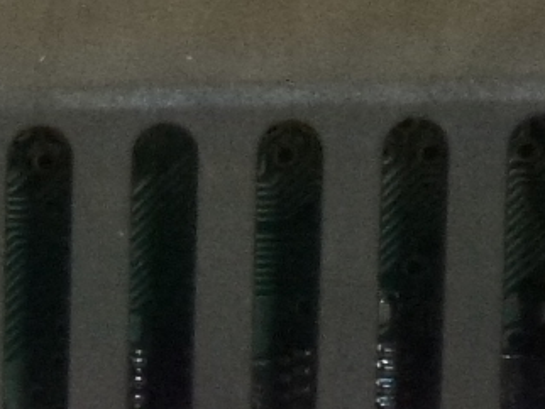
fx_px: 11313
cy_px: 889
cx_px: -513
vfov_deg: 2.1
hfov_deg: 2.7
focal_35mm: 718
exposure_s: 1/80
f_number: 5.1
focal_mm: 20.2
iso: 400
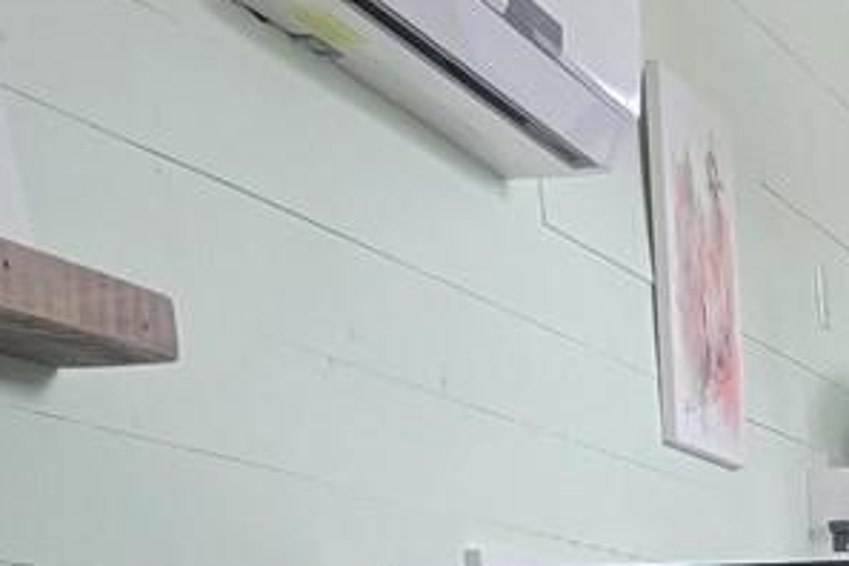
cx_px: 1315
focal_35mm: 129
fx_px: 3042
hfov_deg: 14.7
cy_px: 1455
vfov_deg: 9.3
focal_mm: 6.3
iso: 320
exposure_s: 1/120
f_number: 1.7
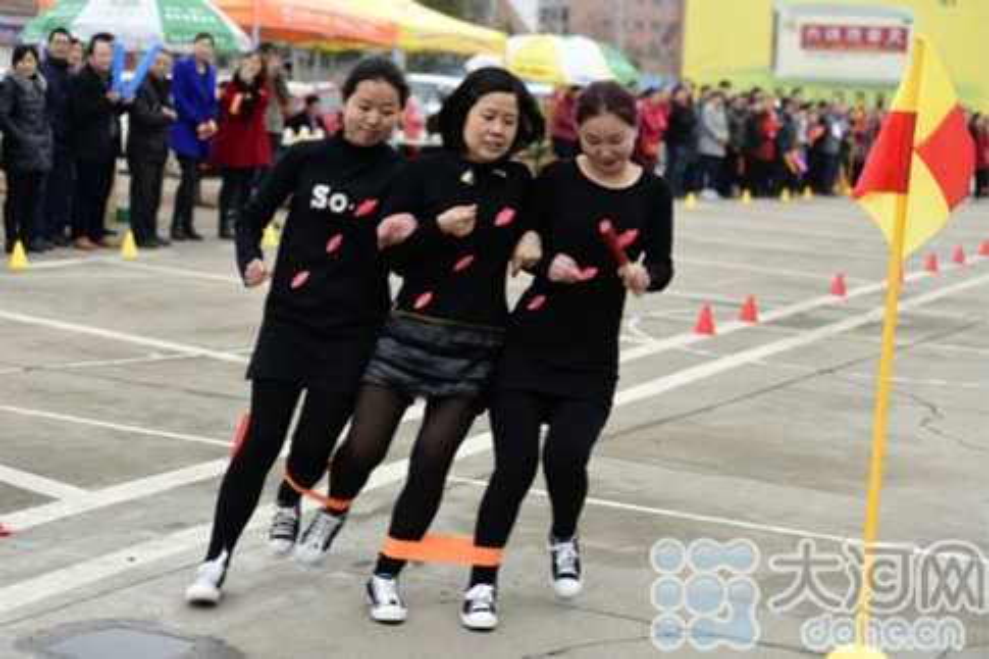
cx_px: 494
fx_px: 1922
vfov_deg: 19.4
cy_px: 330
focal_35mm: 70
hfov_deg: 28.9
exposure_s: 1/160
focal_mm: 70
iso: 200
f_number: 3.2
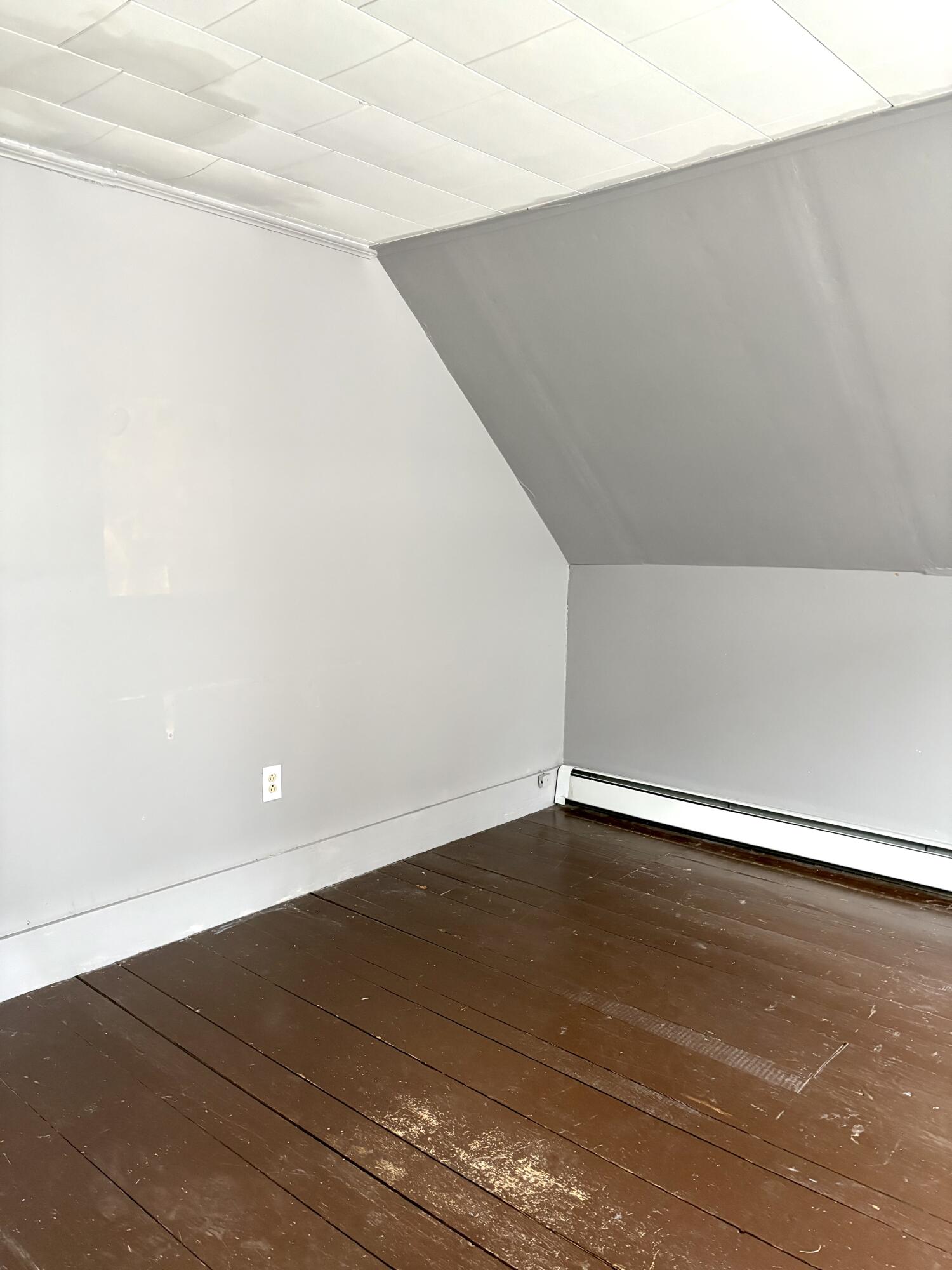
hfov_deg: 53.1
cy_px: 635
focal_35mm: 26
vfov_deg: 67.3
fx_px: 953
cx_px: 476
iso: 320
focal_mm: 5.96
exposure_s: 1/60
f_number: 1.6
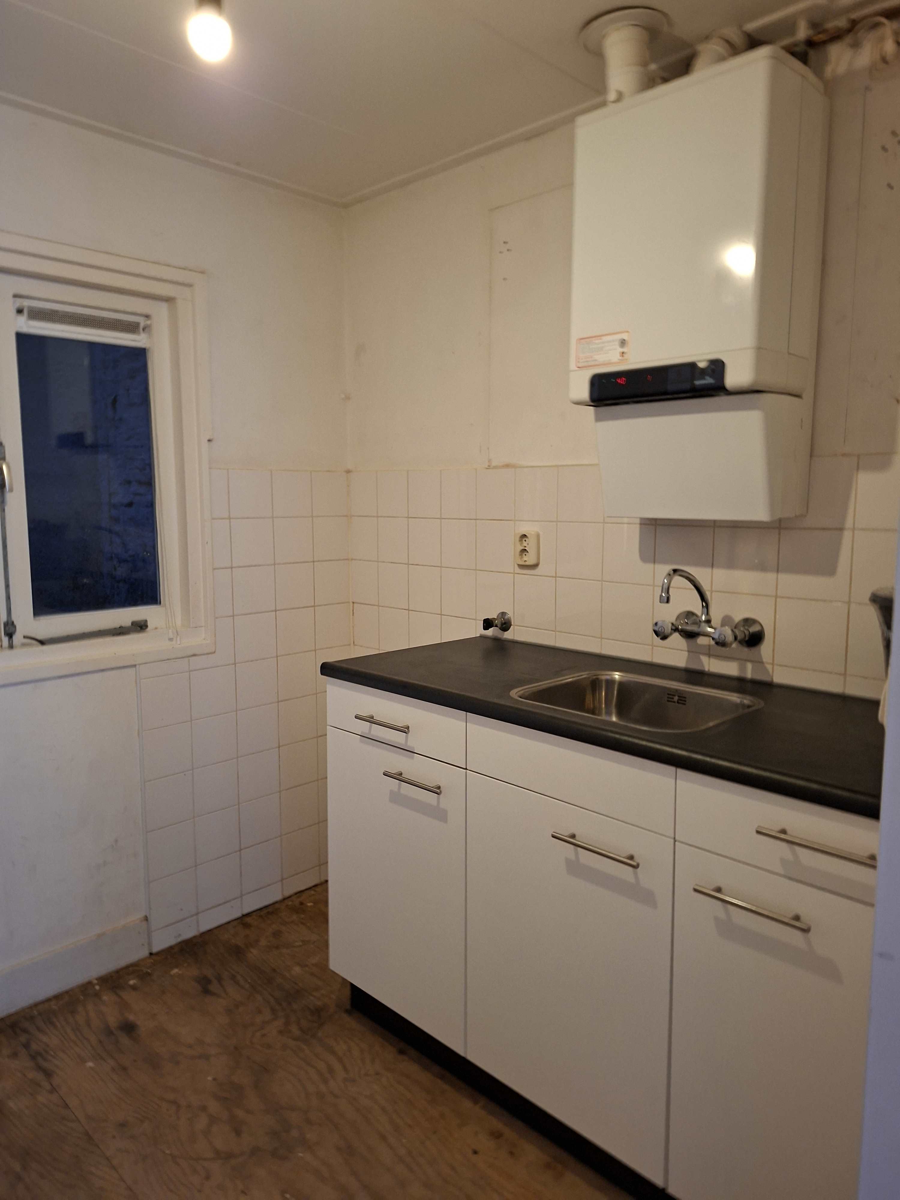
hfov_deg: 58.9
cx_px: 450
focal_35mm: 23
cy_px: 600
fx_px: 797
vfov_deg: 73.9
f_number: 1.8
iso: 500
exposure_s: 1/25
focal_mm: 5.54
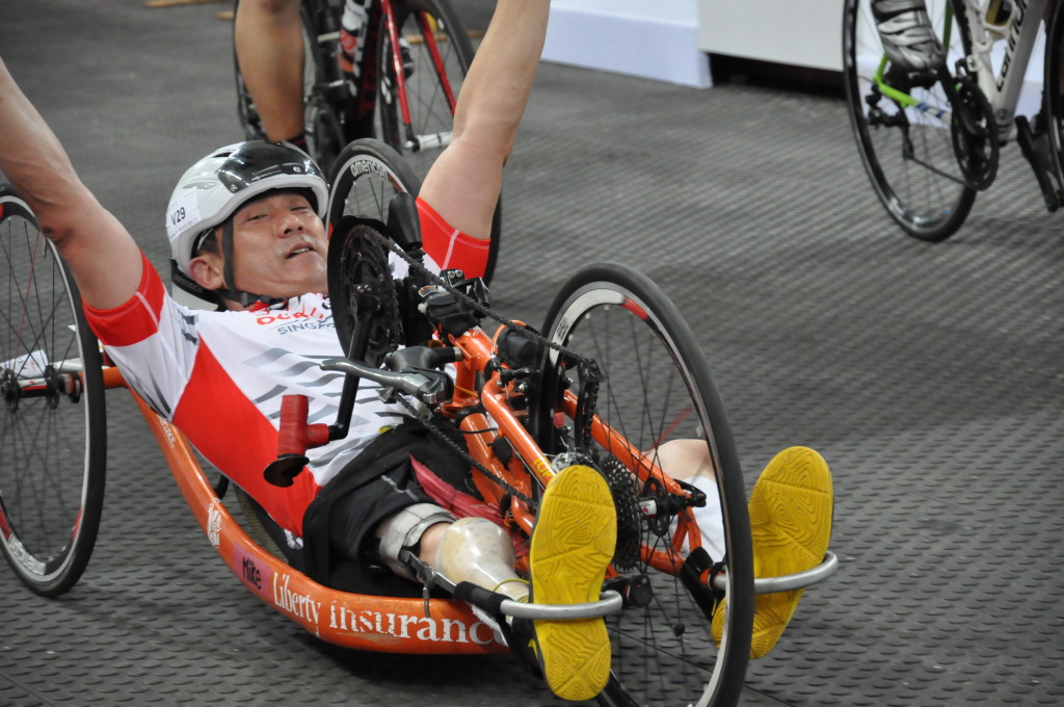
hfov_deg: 13.1
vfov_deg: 8.7
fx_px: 4649
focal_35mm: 158
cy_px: 354
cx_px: 532
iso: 2500
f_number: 5.6
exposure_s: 1/400
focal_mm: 105
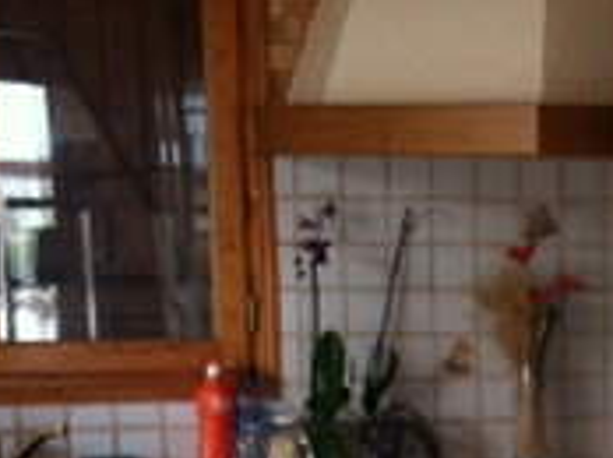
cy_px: 581
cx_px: 743
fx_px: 2281
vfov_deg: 11.2
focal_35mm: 129
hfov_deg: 14.8
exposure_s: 1/25
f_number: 2.8
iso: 80
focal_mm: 3.85
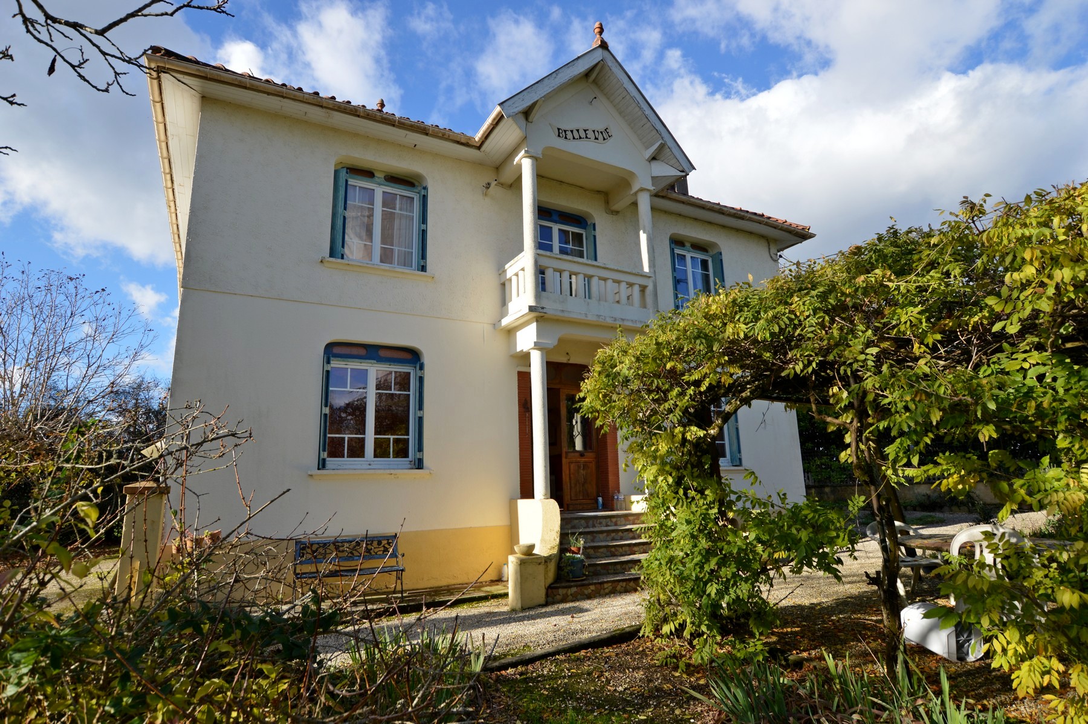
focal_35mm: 20
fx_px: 589
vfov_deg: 63.1
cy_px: 362
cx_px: 544
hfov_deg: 85.5
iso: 100
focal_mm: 13
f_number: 6.3
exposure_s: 1/200
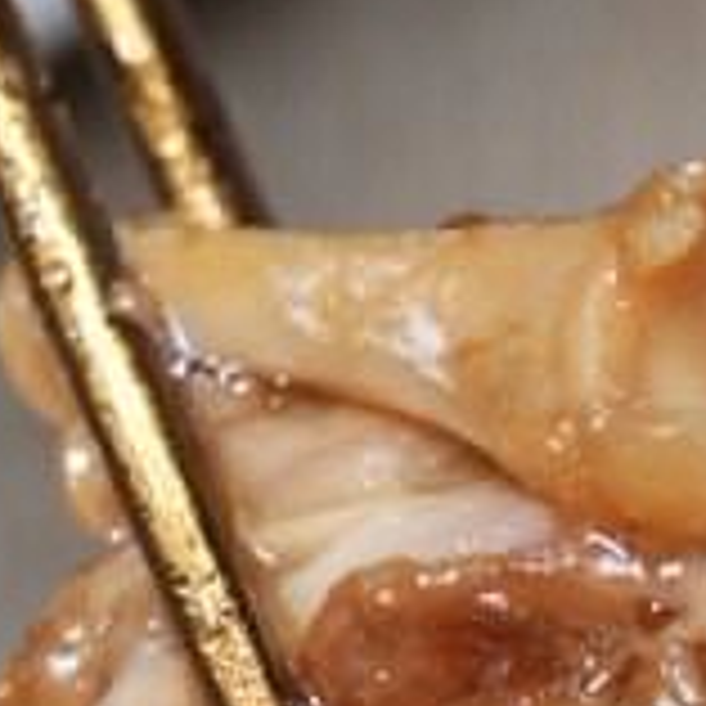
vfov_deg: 7.2
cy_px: 688
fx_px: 5630
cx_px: 526
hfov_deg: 7.2
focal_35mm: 244
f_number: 4
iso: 250
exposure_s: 1/60
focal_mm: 30
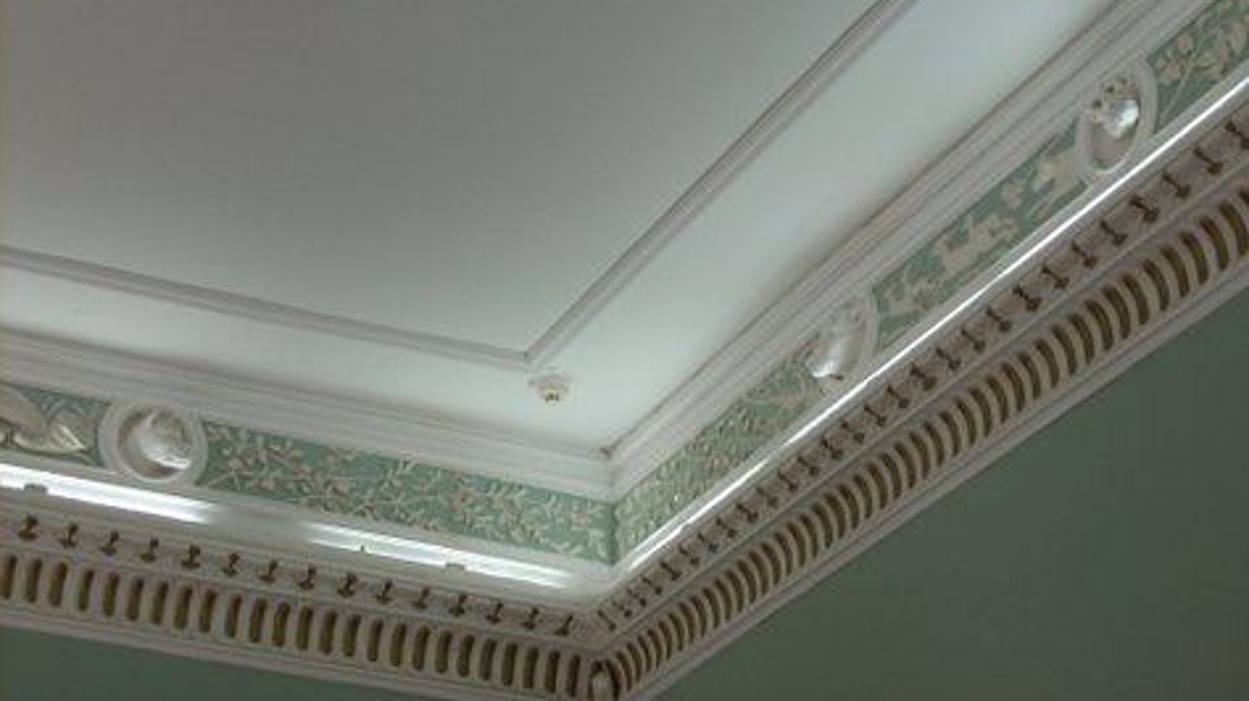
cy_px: 269
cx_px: 630
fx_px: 2813
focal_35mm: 85
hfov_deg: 25.0
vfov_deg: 14.2
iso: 91
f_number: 4.2
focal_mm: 12.8
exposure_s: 1/30
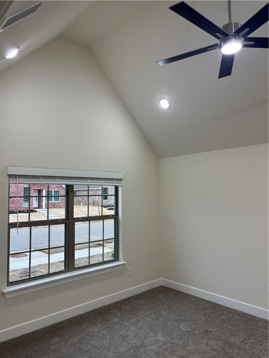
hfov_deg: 53.1
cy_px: 179
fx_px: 269
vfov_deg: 67.3
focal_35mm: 26
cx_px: 134
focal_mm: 5.96
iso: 100
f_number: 1.6
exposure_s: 1/120
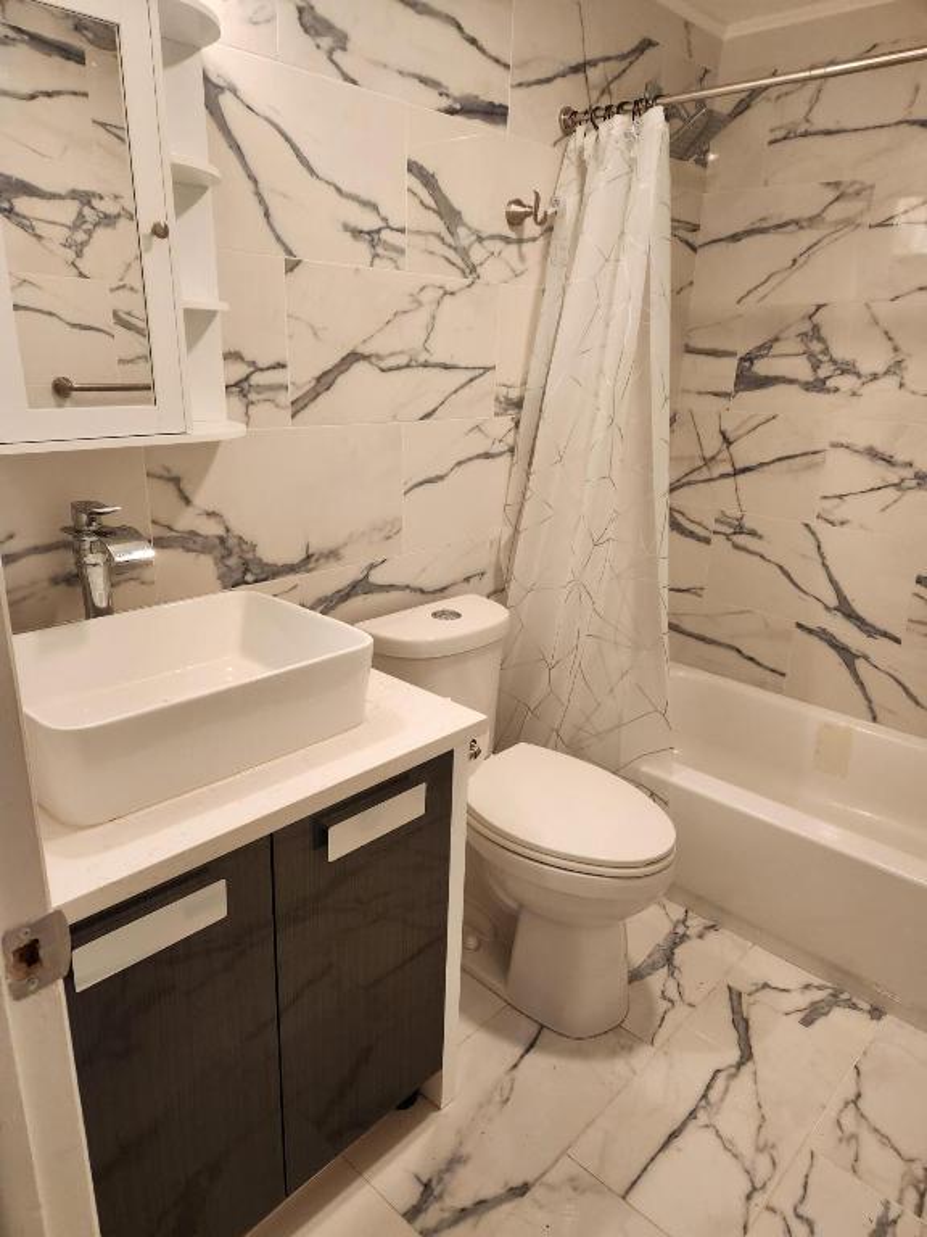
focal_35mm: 23
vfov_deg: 73.9
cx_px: 464
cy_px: 618
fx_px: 821
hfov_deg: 58.9
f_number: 1.8
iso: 200
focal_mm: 5.4
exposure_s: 1/180
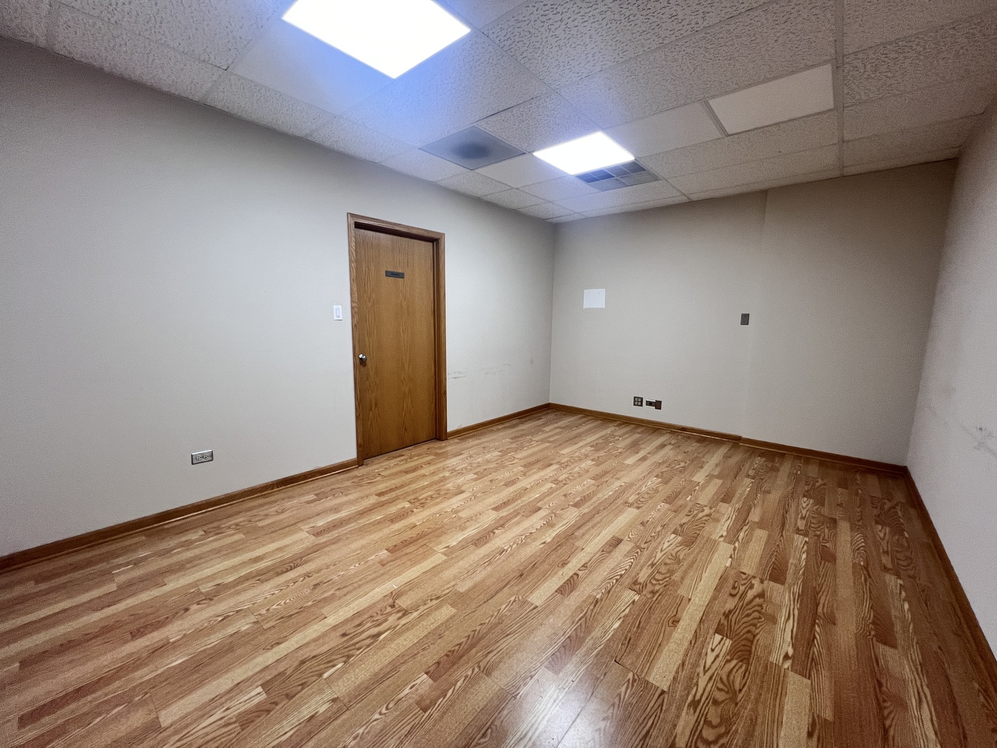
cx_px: 498
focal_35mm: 13
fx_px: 374
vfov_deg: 89.9
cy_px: 374
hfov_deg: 106.2
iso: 160
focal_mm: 1.57
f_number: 1.8
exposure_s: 1/120
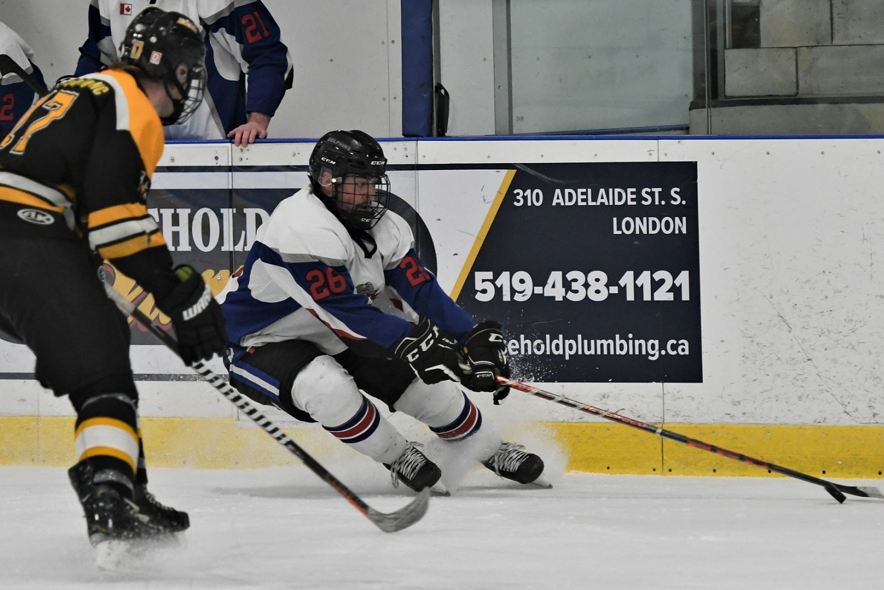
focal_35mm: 252
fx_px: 6189
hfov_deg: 8.2
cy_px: 287
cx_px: 442
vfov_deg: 5.5
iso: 2200
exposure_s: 1/1000
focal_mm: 160
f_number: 2.8
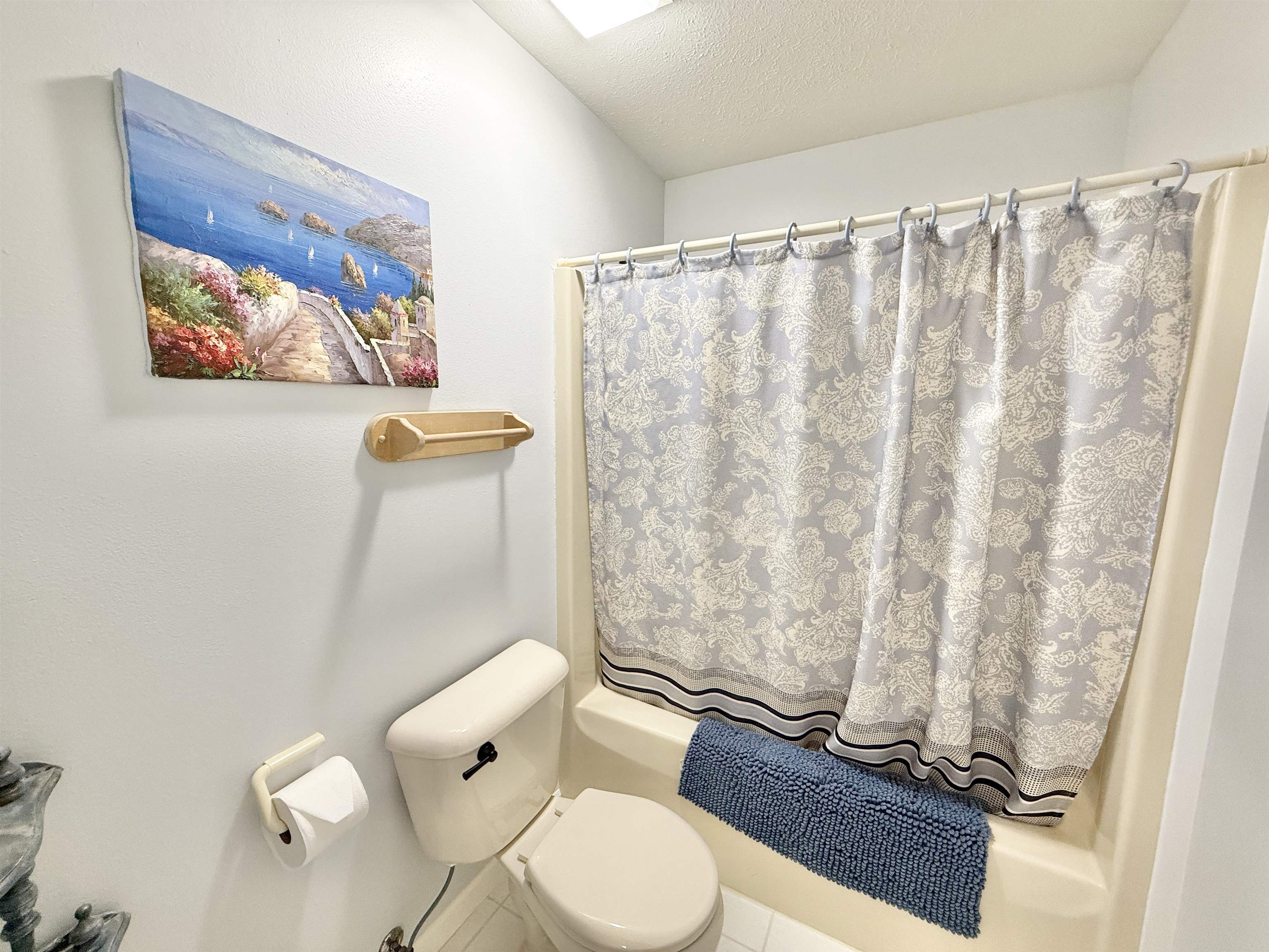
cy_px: 476
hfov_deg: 102.1
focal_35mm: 14
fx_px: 513
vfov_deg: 85.7
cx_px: 634
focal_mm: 2.22
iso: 160
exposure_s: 1/60
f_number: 2.2
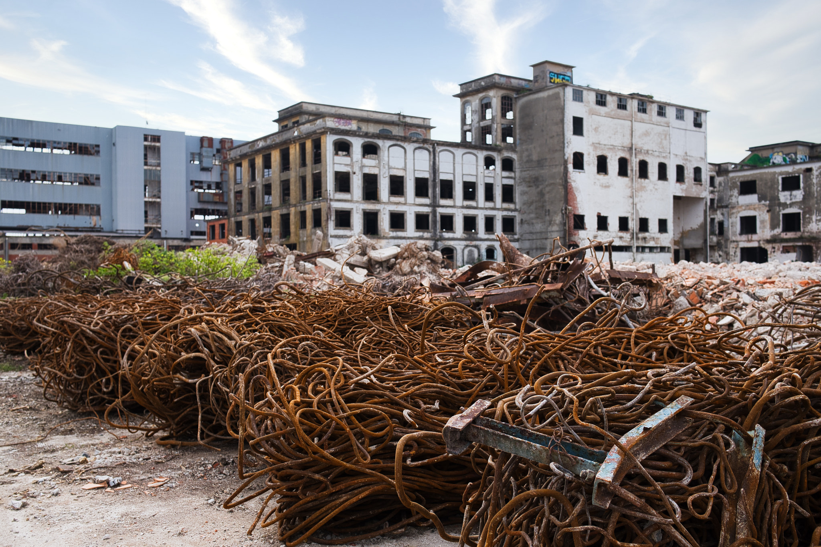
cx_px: 410
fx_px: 798
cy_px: 274
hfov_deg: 54.4
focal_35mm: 35
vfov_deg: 37.8
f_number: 5.6
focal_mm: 23
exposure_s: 1/450
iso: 200
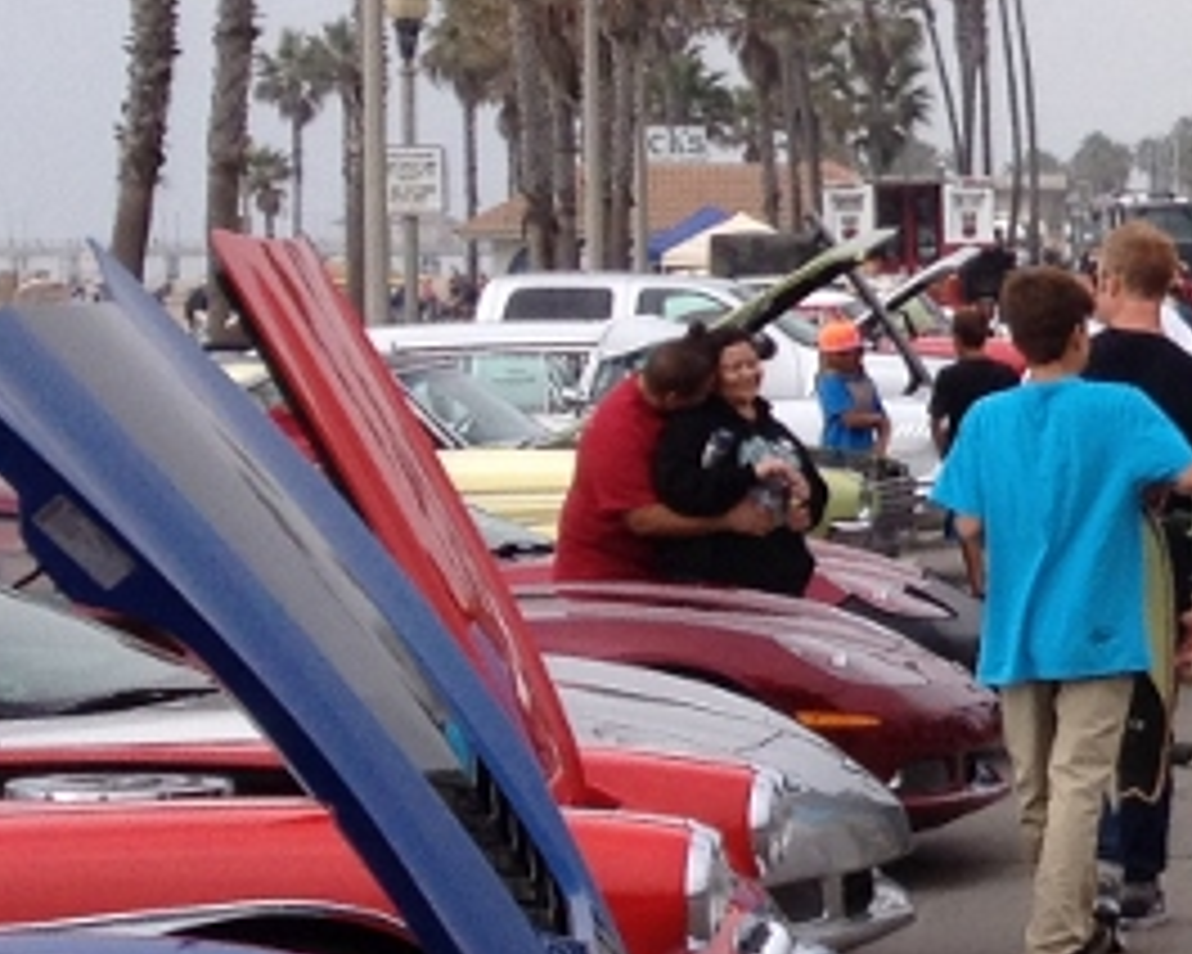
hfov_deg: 10.4
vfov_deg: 9.4
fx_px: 5821
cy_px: 346
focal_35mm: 165
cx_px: 2663
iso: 50
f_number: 2.4
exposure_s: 1/1453
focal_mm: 4.28
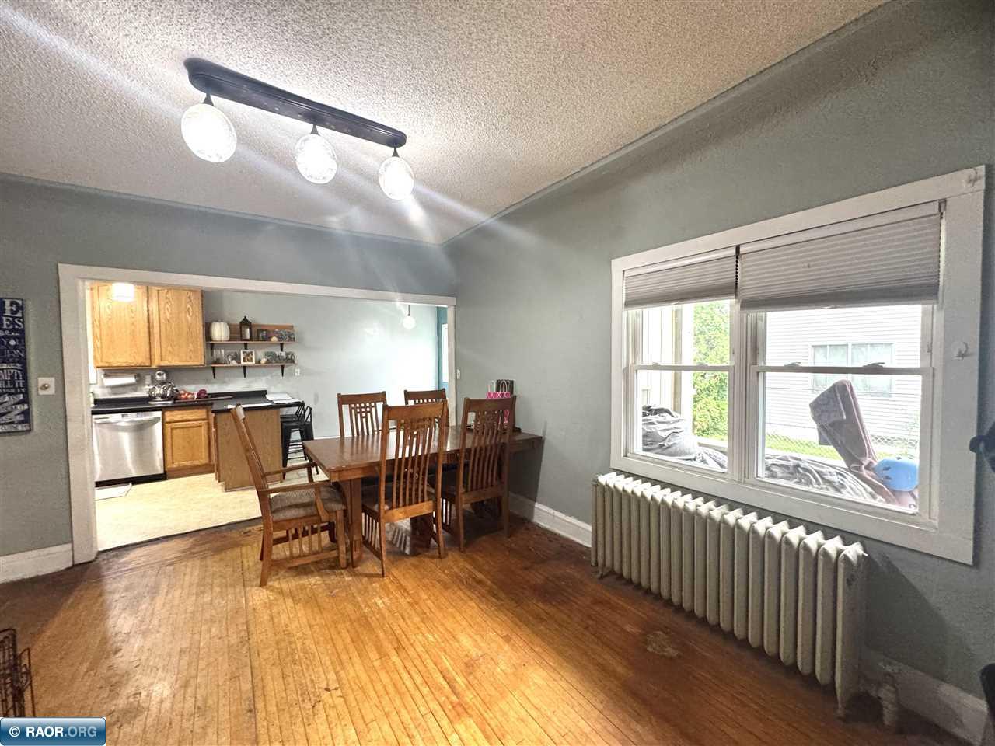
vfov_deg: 85.7
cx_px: 498
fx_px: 402
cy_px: 373
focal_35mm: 14
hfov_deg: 102.1
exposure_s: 1/60
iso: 500
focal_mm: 2.22
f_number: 2.2
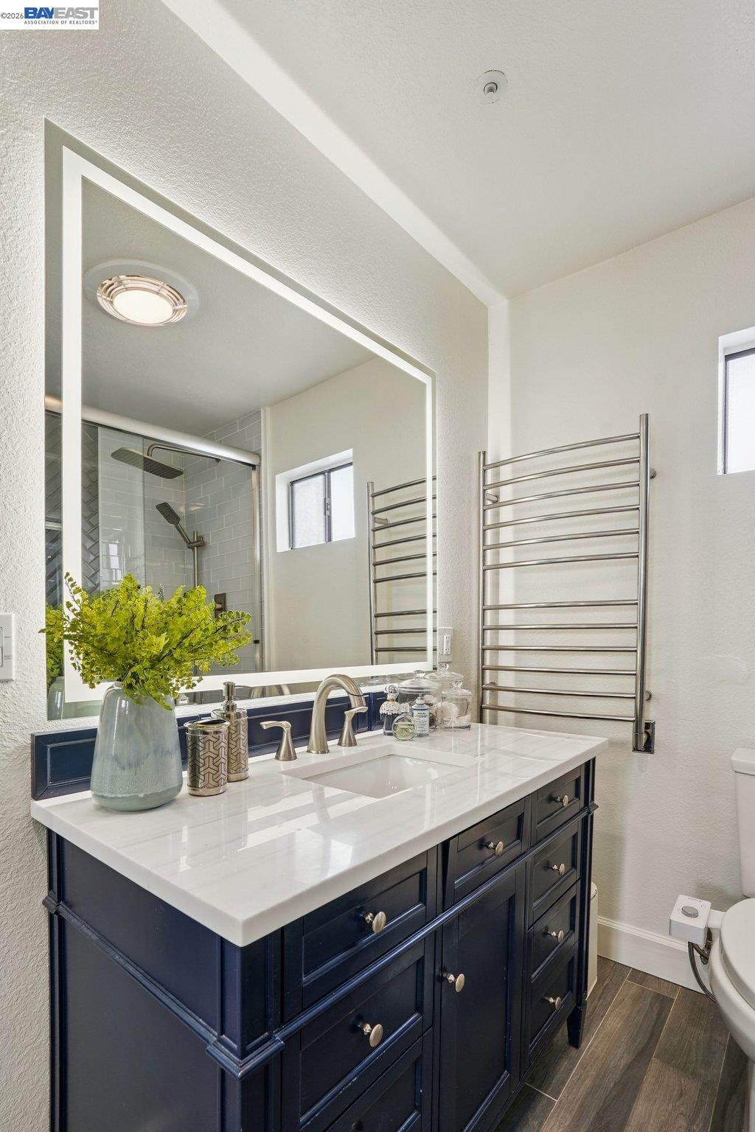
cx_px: 378
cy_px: 566
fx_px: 503
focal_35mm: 16
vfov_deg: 96.7
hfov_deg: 73.7
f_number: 8
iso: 400
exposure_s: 1/25
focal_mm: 16
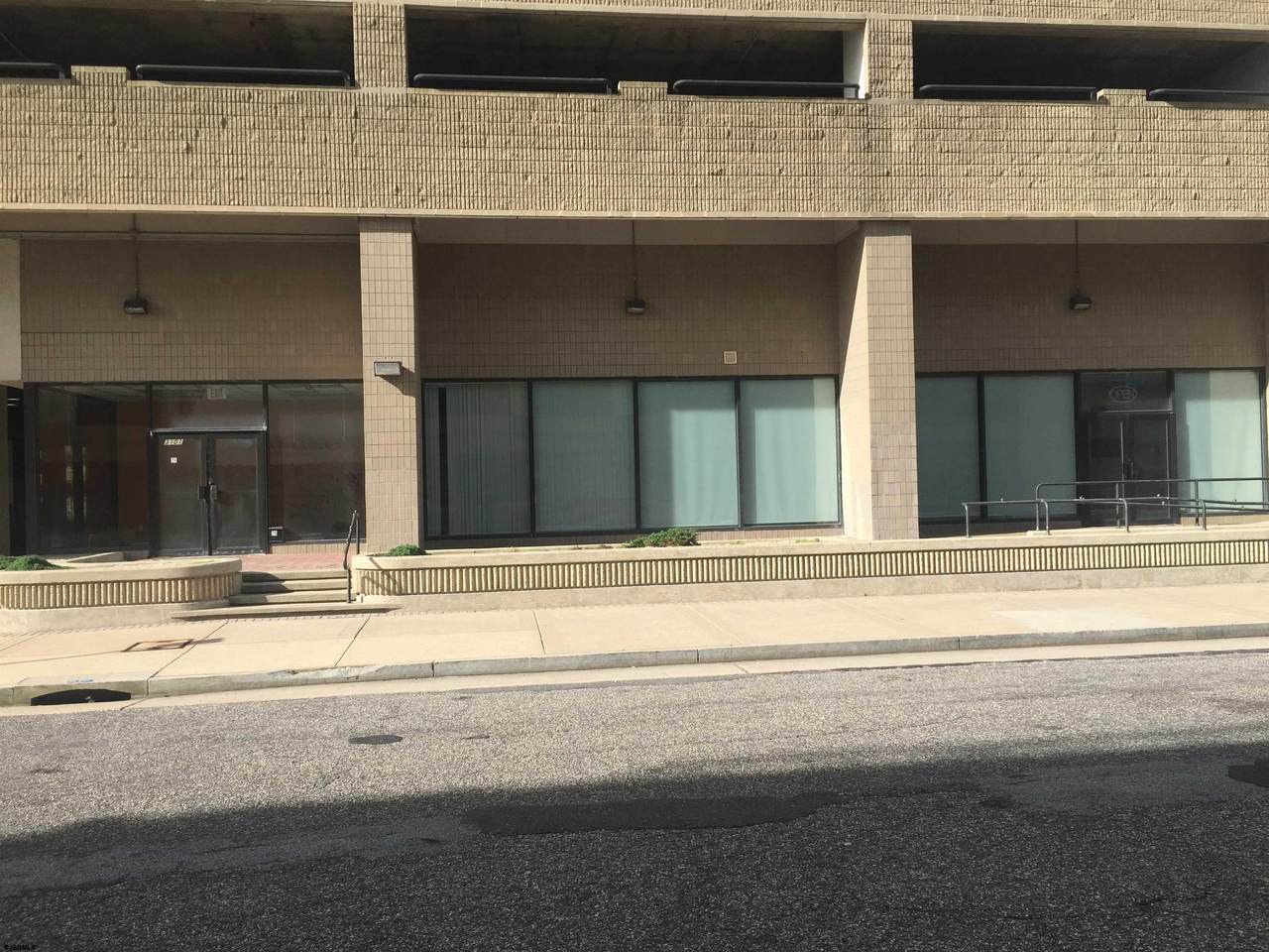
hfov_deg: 61.7
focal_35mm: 29
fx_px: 1063
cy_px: 476
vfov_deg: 48.2
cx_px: 634
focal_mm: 4.15
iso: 32
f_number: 2.2
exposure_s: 1/1163
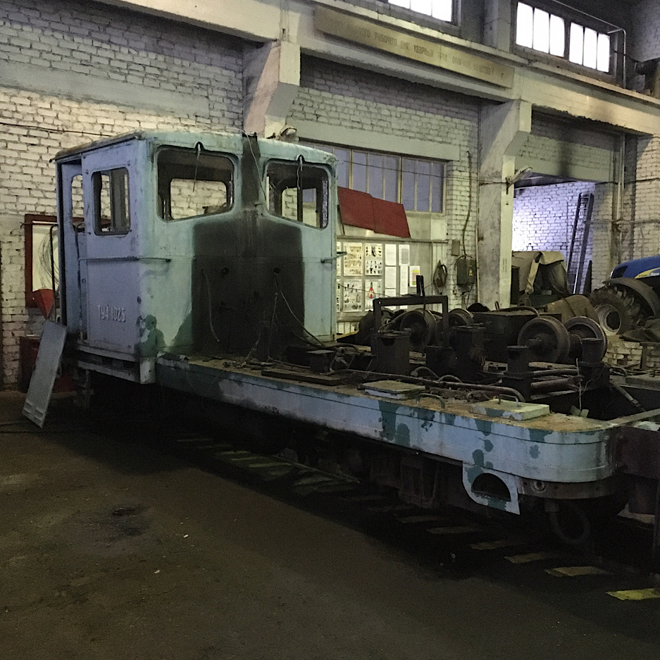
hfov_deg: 47.2
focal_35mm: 35
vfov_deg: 47.2
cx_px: 350
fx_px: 755
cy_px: 326
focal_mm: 4.15
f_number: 2.2
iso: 1000
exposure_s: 1/17
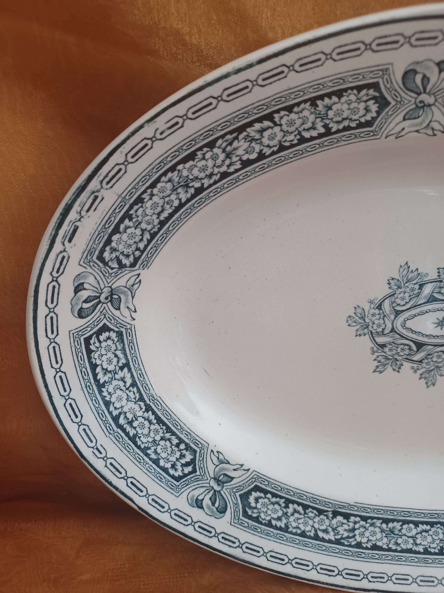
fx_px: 428
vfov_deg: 69.4
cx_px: 222
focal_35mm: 25
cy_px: 296
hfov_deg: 54.9
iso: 500
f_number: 1.8
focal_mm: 4.6
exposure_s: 1/25
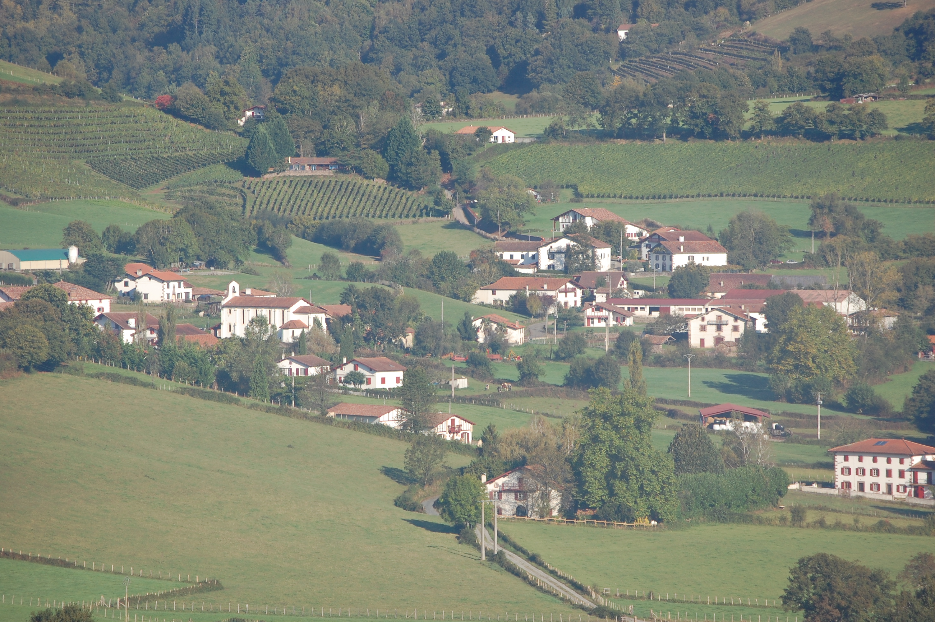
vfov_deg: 4.9
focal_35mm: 278
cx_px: 468
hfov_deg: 7.4
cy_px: 311
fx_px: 7201
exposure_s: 1/500
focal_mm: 185
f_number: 8
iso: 200
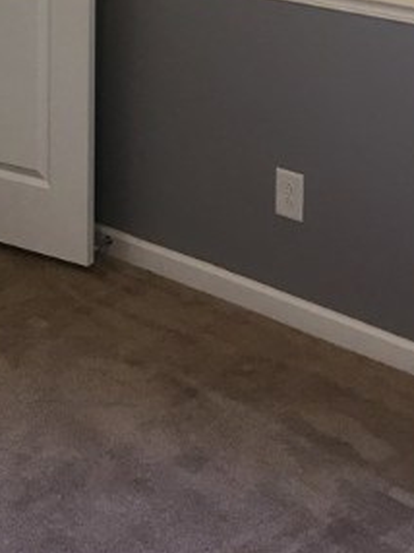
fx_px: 1246
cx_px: 41
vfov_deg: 22.4
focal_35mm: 78
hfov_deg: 18.6
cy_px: -170
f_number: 2.2
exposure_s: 1/15
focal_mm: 4.15
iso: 25
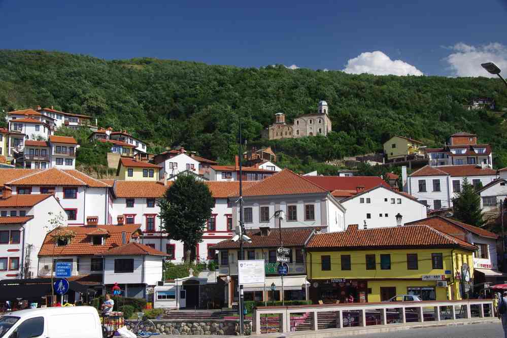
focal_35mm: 49
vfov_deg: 27.5
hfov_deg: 40.3
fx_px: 690
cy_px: 169
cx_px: 254
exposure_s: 1/100
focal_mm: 32.5
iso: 200
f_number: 11
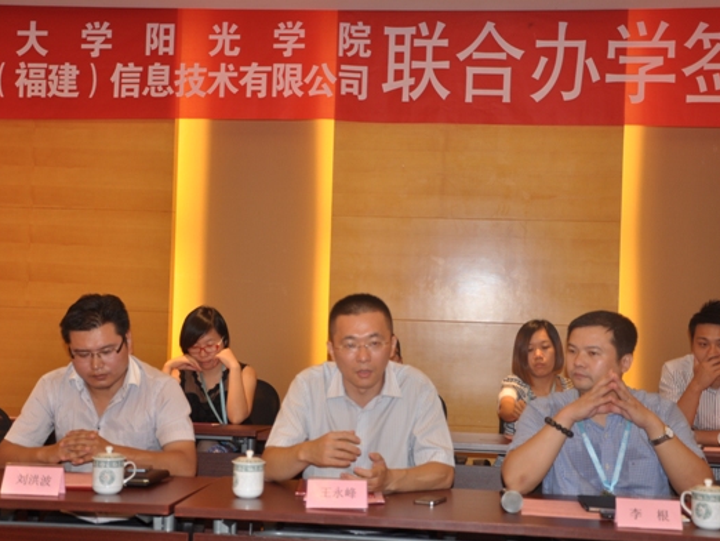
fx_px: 1249
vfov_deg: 24.4
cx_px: 341
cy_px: 271
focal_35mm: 60
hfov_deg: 32.2
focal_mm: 34
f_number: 4.2
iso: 250
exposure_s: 1/30
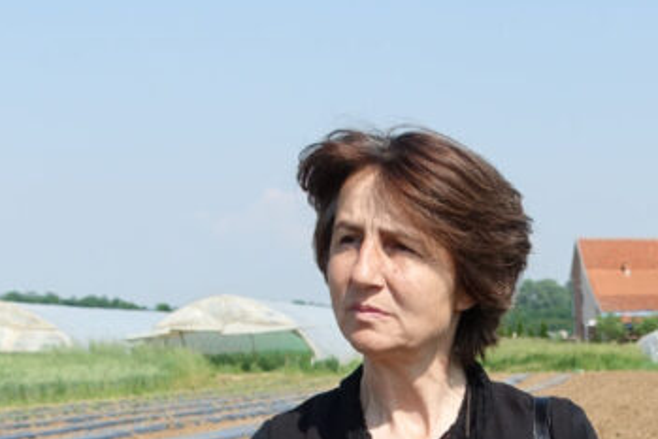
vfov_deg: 20.7
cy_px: 470
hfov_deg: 27.6
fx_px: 1152
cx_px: 813
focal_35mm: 63
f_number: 2.8
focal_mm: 9.2
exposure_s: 1/200
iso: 125
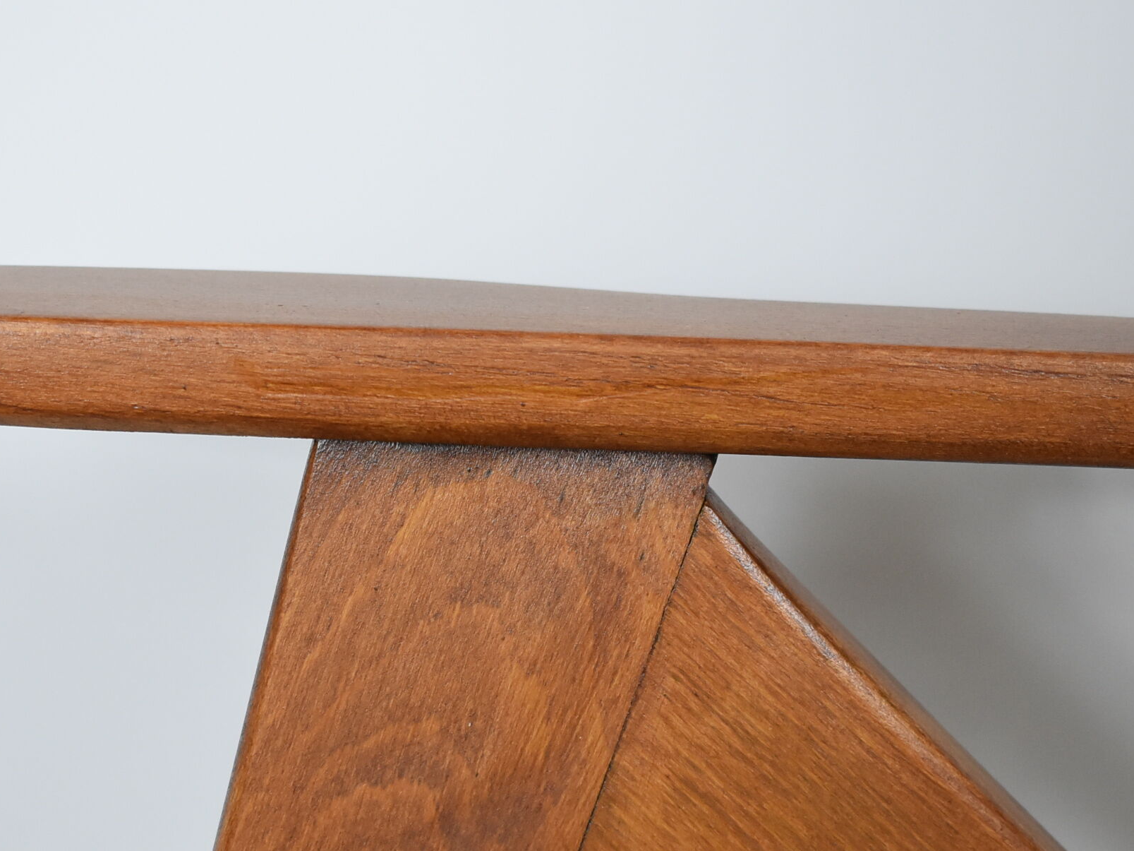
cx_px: 459
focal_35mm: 86
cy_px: 548
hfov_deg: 22.7
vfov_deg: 17.1
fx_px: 2817
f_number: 4.5
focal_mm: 32
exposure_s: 1/125
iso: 1100
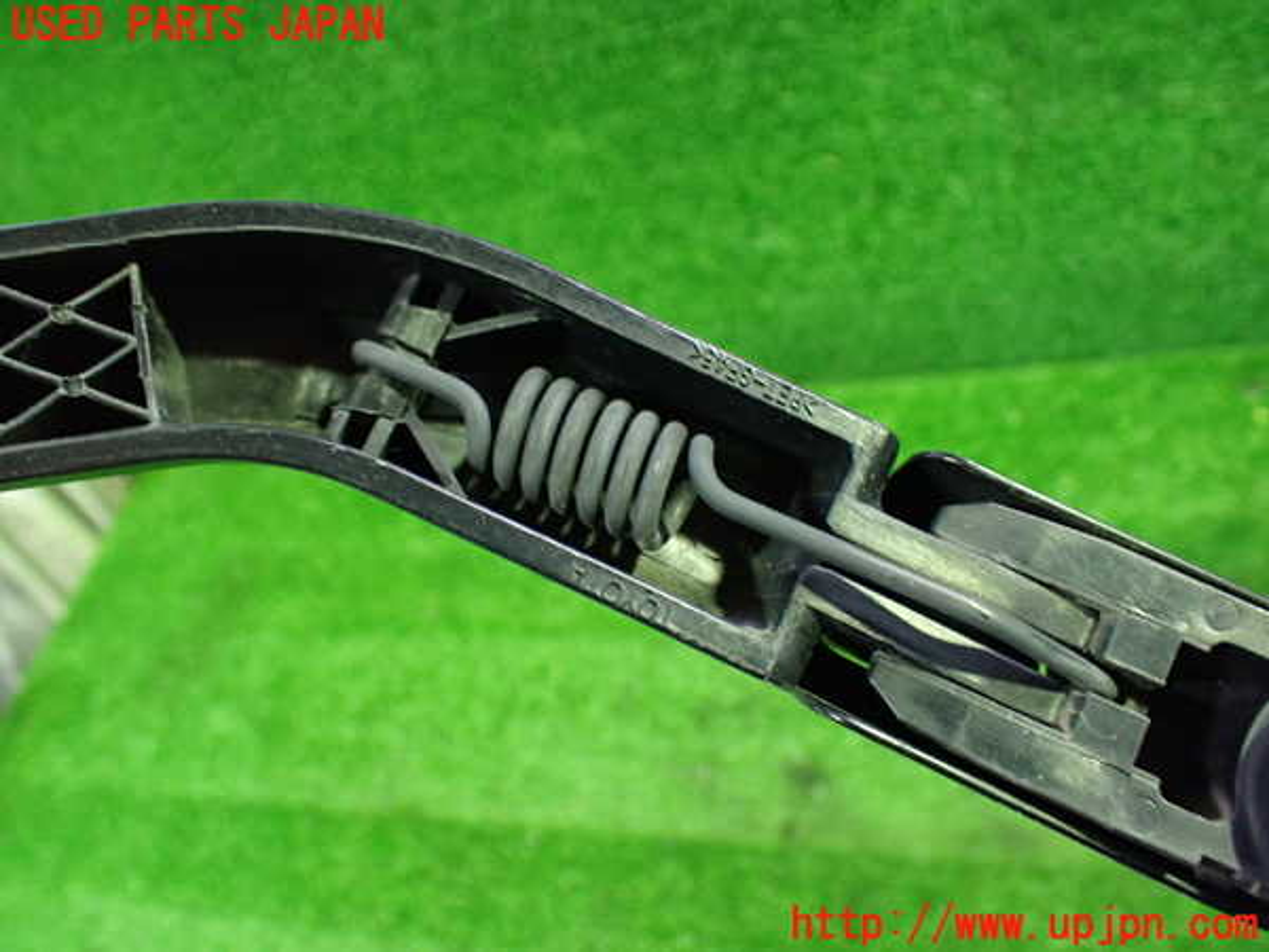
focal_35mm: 30
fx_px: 1100
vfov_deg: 46.8
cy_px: 476
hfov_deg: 60.0
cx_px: 634
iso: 800
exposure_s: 1/30
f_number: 2.3
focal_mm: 5.4
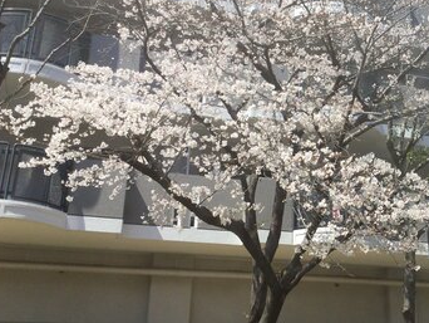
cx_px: 346
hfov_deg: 32.3
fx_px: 719
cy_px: 122
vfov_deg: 25.2
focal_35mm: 58
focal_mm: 3.3
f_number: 2.4
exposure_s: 1/867
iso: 25
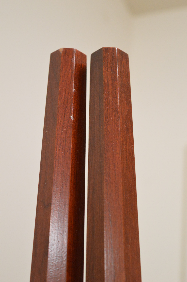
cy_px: 141
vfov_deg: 27.0
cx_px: 94
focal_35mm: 75
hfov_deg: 18.1
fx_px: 585
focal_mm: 50
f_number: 5.6
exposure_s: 1/50
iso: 3200
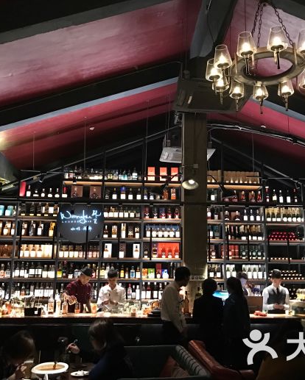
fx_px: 417
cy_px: 192
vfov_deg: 49.1
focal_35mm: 37
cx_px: 169
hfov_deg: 40.1
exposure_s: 1/6
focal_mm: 3.99
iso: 80
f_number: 1.8
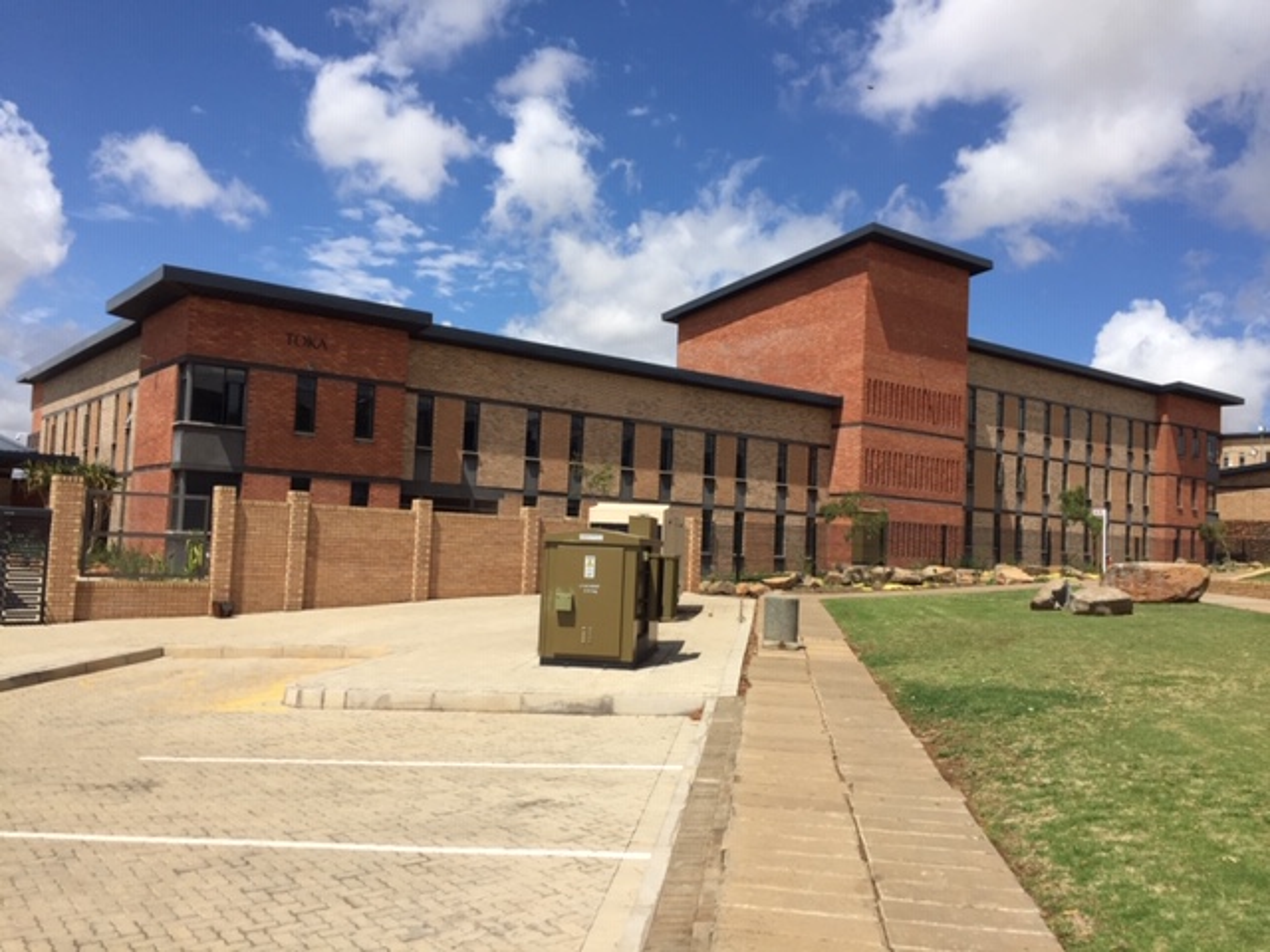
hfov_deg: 61.7
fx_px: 1064
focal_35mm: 29
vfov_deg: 48.2
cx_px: 635
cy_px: 476
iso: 32
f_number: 2.2
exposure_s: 1/3300
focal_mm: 4.15
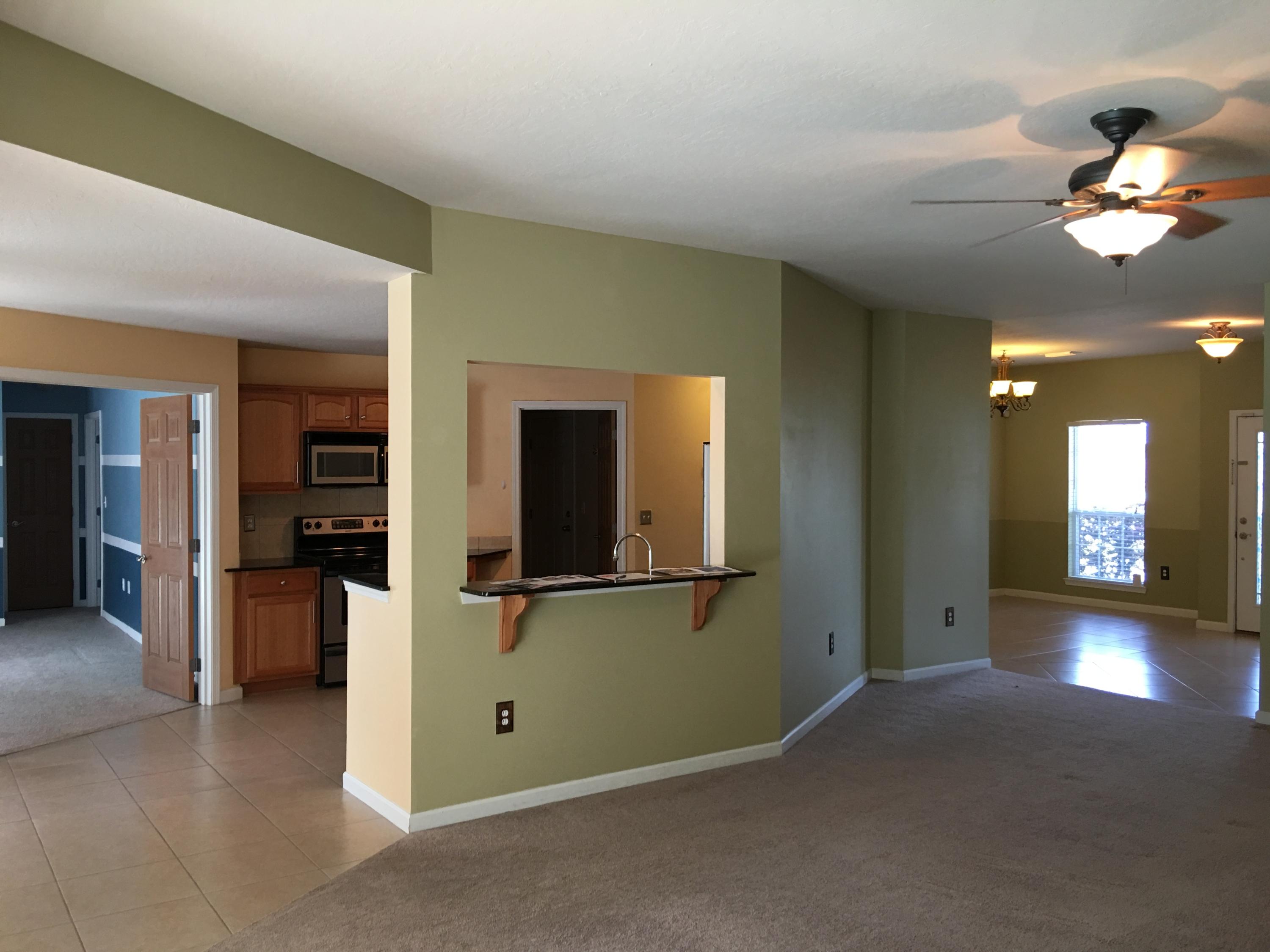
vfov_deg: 48.2
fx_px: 1064
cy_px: 476
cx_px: 635
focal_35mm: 29
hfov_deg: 61.7
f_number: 2.2
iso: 40
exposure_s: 1/30
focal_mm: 4.15
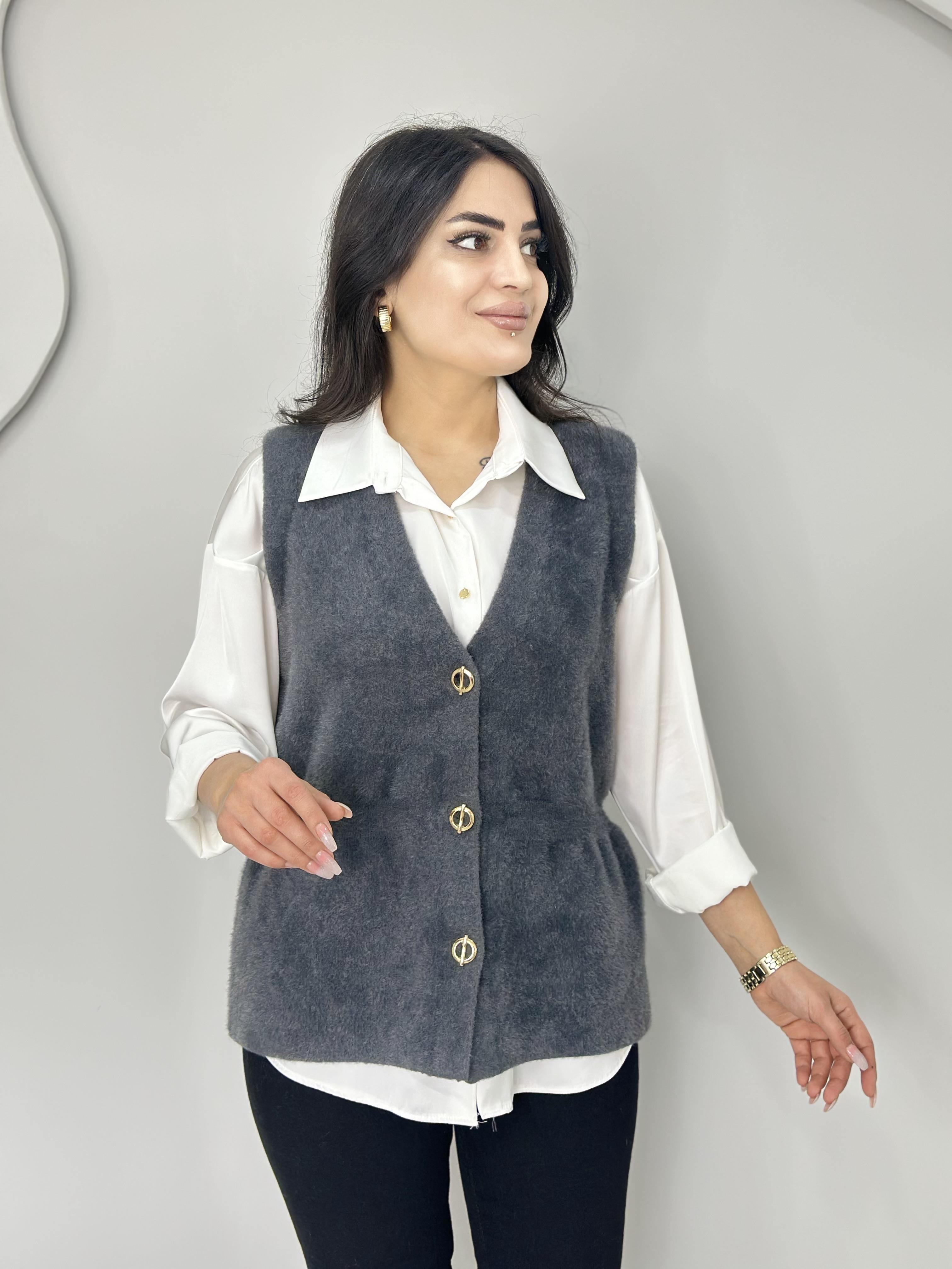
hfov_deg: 30.3
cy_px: 634
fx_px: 1760
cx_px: 476
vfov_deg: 39.7
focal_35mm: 48
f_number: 1.78
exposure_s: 1/50
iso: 125
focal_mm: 6.86
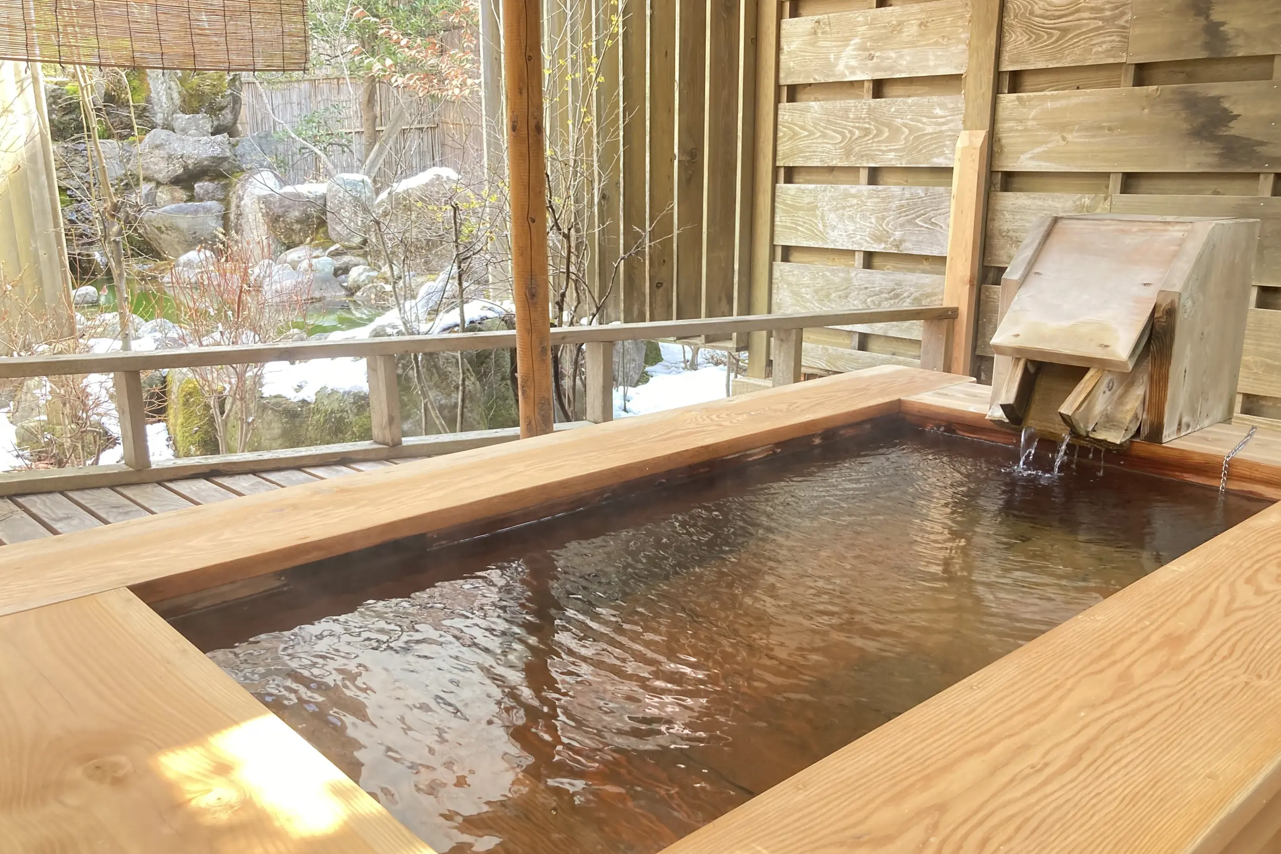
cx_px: 646
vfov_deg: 43.6
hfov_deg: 61.9
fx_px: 1067
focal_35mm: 30
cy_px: 447
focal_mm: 3.99
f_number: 1.8
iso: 80
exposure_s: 1/71
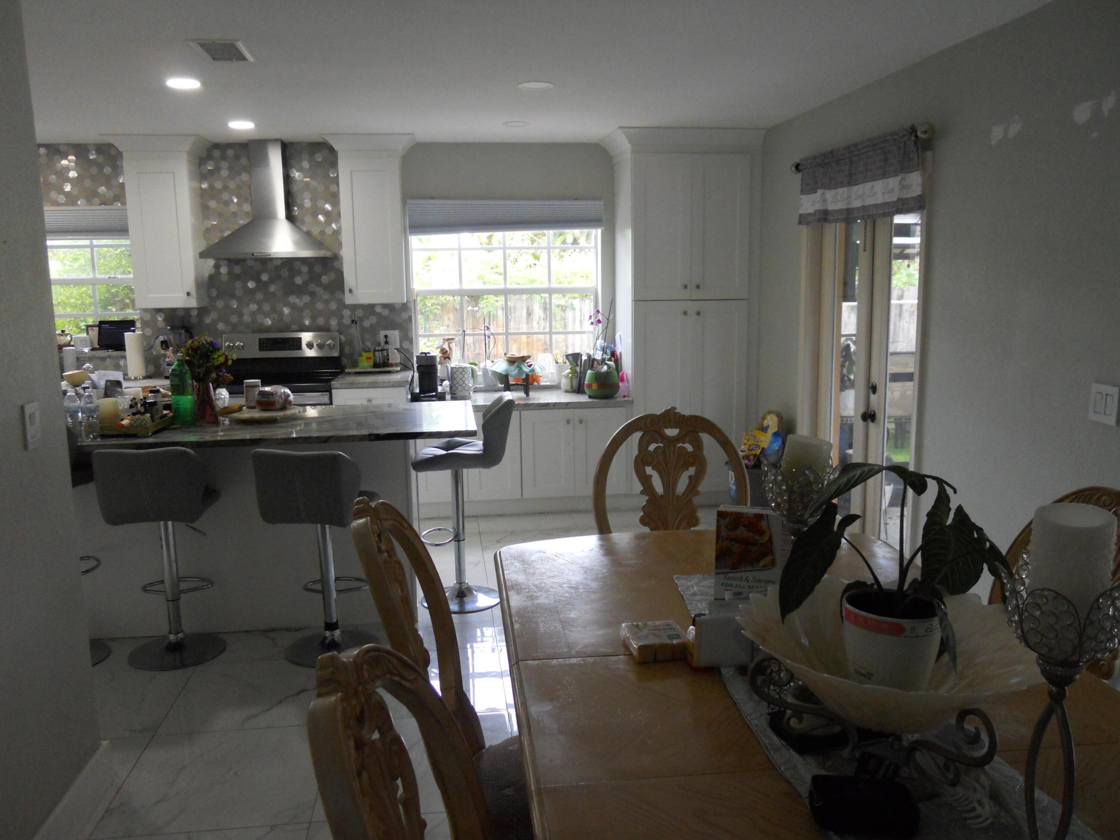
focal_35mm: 28
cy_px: 420
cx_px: 560
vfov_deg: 49.7
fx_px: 906
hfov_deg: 63.4
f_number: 2.7
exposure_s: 1/125
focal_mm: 5
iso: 400
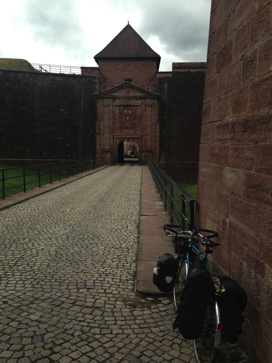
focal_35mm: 33
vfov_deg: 55.4
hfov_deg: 42.9
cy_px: 182
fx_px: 346
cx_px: 136
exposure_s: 1/786
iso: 50
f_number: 2.4
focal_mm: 4.12
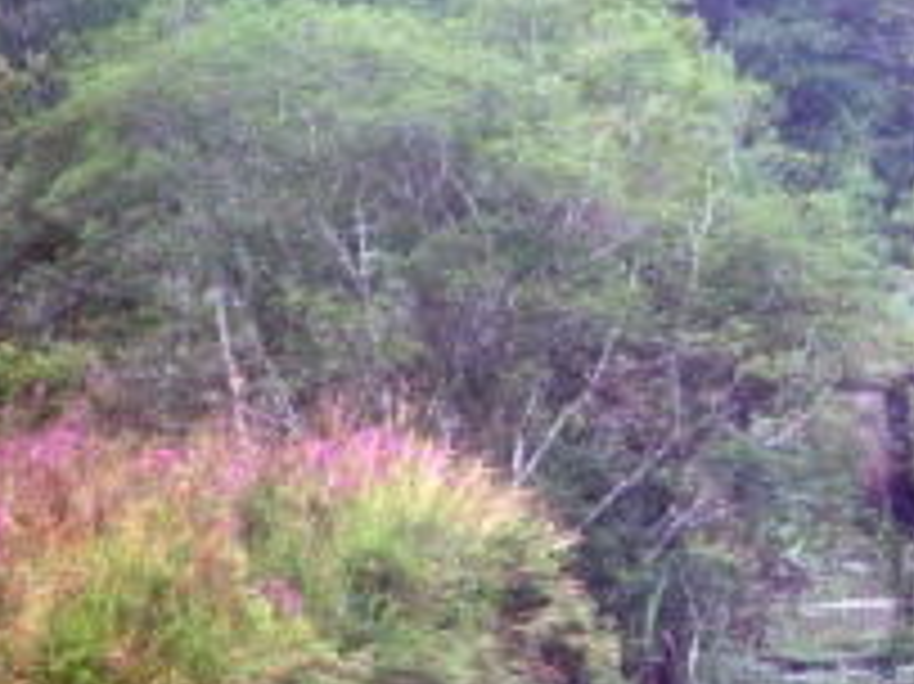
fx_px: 22272
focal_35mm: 844
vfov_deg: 1.8
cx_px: 833
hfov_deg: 2.4
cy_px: 506
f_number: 4.8
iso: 118
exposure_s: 1/100
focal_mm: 70.2
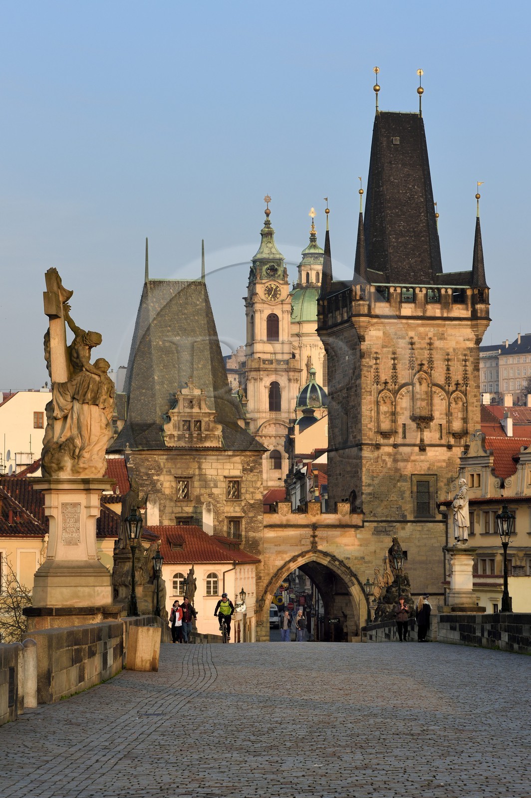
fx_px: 2172
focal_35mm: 98
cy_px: 399
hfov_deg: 13.9
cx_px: 266
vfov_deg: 20.8
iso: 400
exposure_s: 1/200
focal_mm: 98
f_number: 11
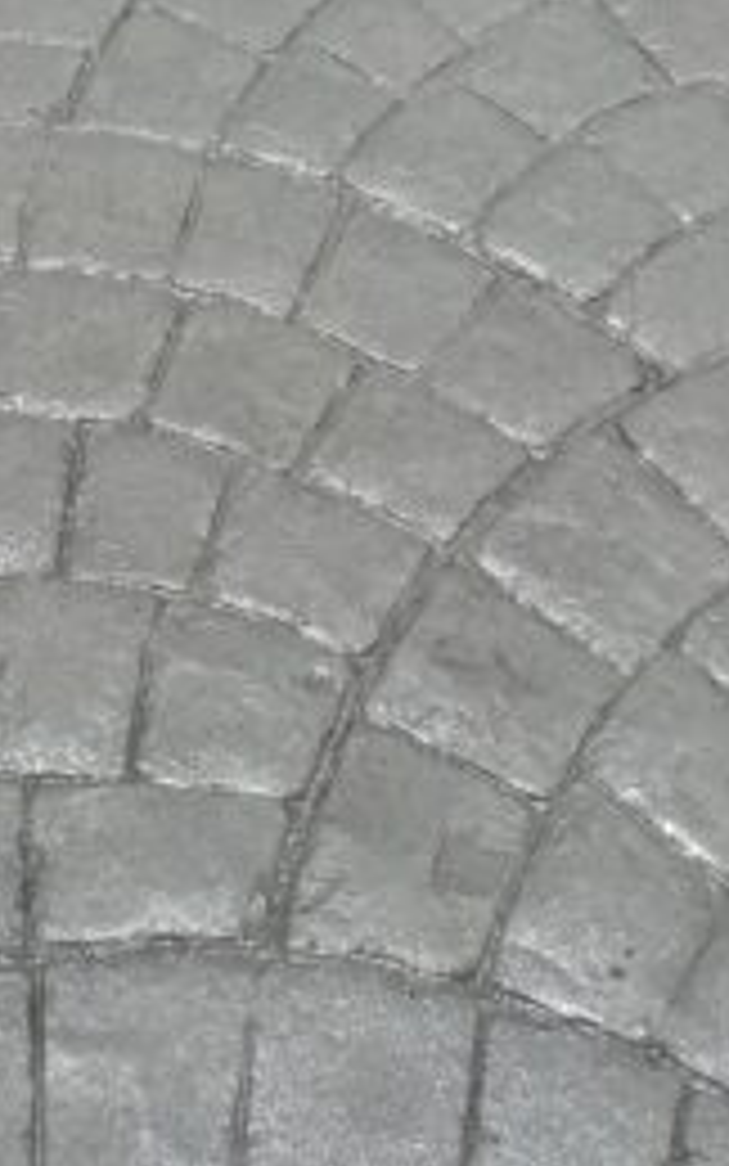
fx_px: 2160
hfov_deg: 19.0
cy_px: -45
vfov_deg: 28.1
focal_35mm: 68
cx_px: 171
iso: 32
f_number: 1.6
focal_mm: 5.1
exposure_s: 1/3922
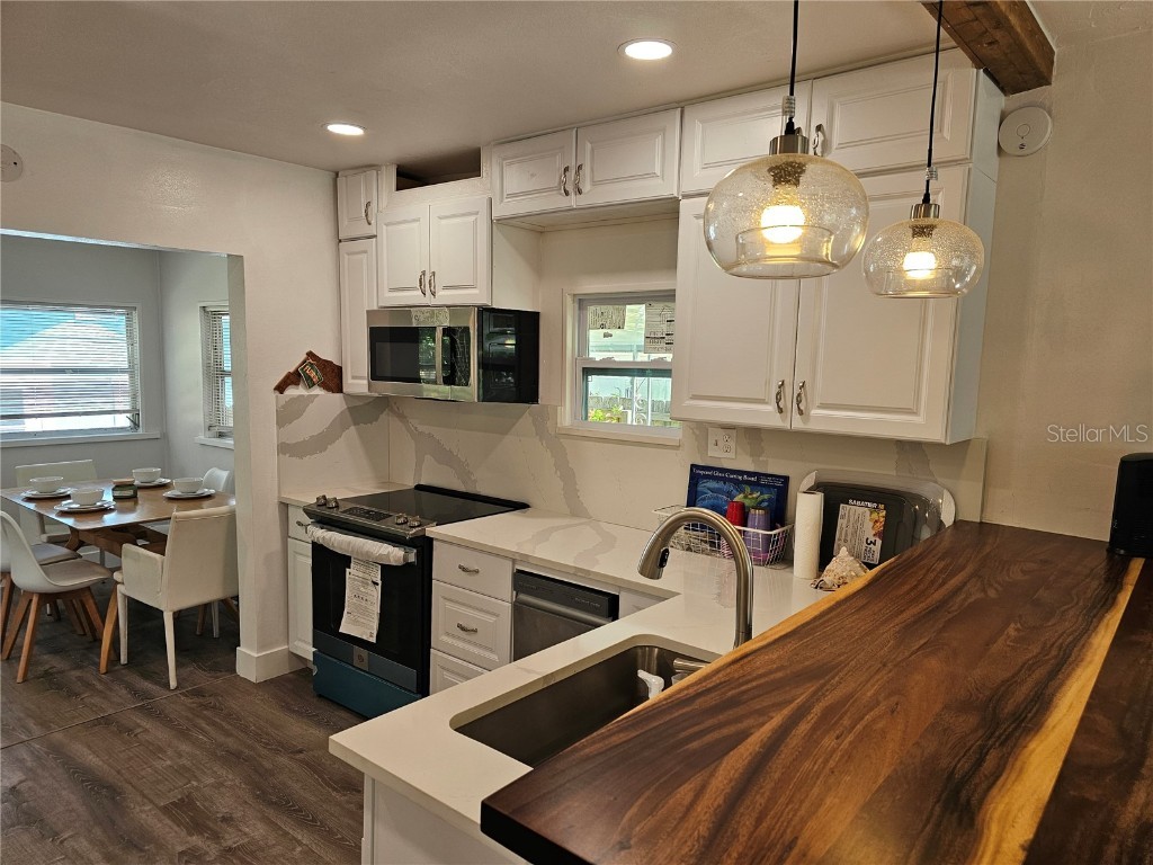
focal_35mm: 23
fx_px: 766
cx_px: 576
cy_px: 432
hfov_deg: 73.9
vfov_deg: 58.9
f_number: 1.7
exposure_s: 1/120
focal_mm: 6.3
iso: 100
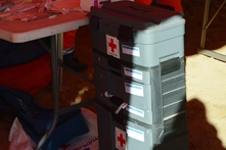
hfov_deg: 22.8
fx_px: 558
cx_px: 140
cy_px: -85
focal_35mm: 89
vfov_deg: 14.2
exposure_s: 1/250
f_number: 8
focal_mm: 18
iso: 100
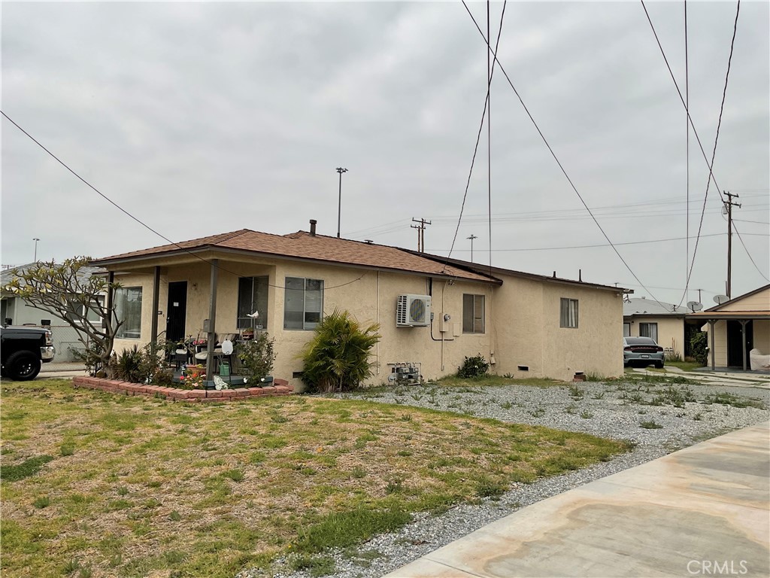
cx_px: 385
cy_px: 289
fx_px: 645
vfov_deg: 48.2
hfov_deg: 61.7
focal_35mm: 29
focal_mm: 3
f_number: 1.8
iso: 16
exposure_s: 1/4065
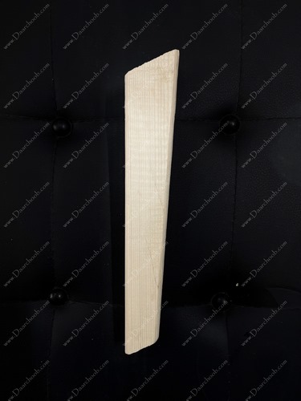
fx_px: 301
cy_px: 200
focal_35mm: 26
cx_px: 150
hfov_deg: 53.1
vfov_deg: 67.3
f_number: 1.6
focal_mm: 4.2
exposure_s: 1/100
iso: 64
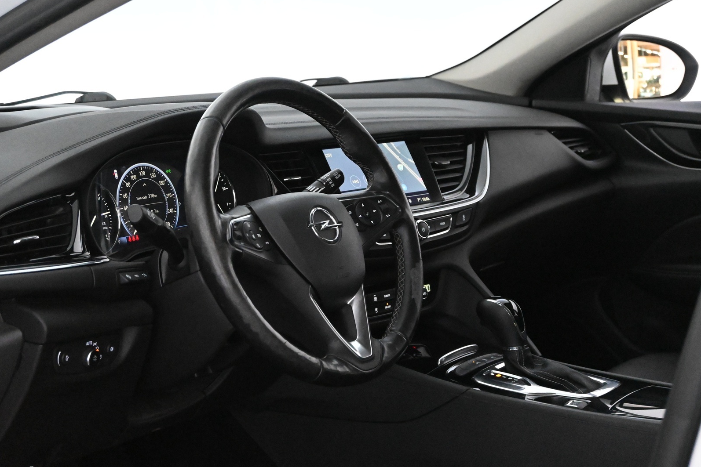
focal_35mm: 63
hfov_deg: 32.1
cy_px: 232
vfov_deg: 21.7
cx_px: 355
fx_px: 1217
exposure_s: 1/60
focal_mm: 41
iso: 11400
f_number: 5.6
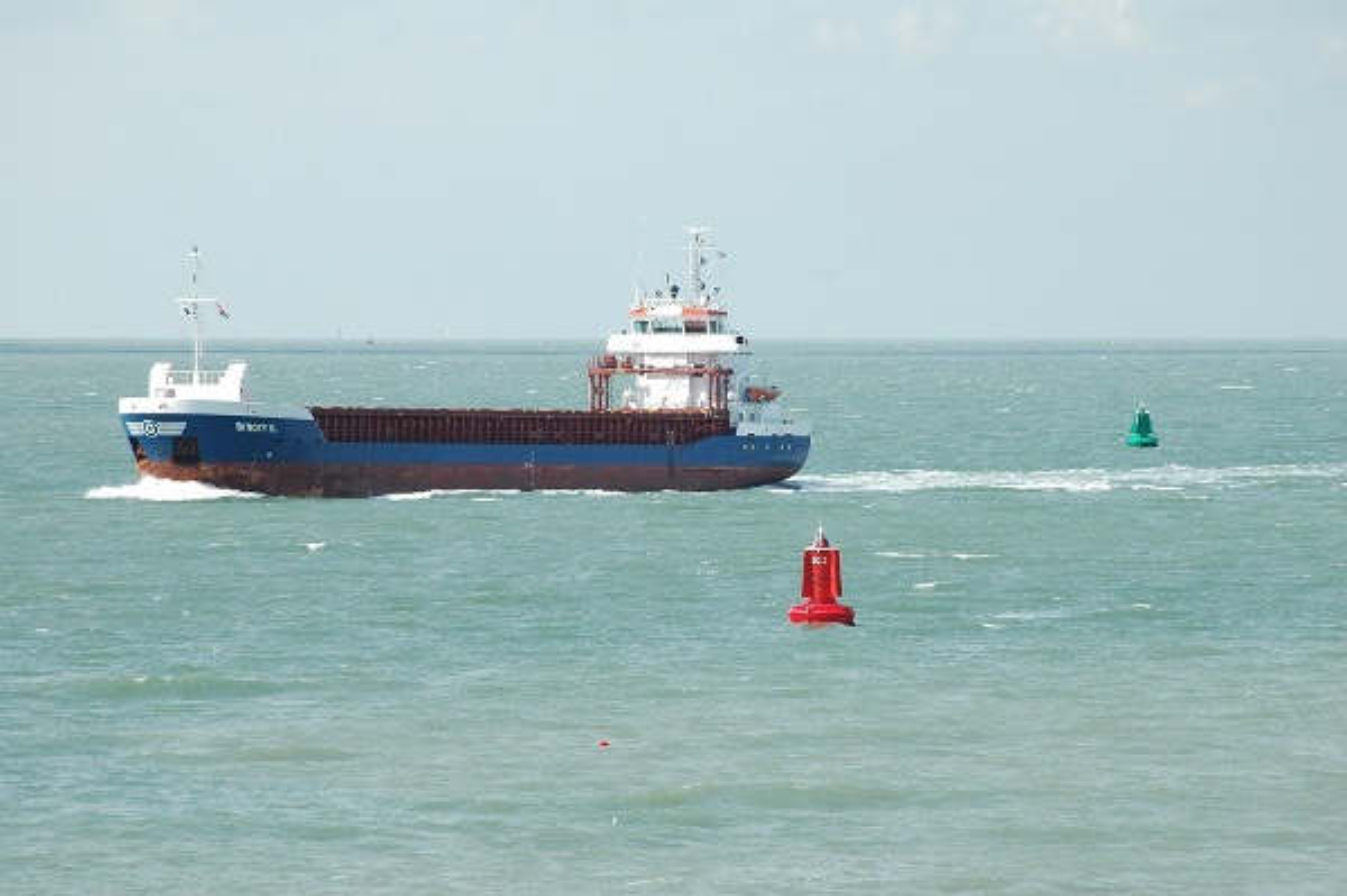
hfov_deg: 6.9
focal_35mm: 300
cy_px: 448
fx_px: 11215
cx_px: 674
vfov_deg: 4.6
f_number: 11
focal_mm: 200
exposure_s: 1/1000
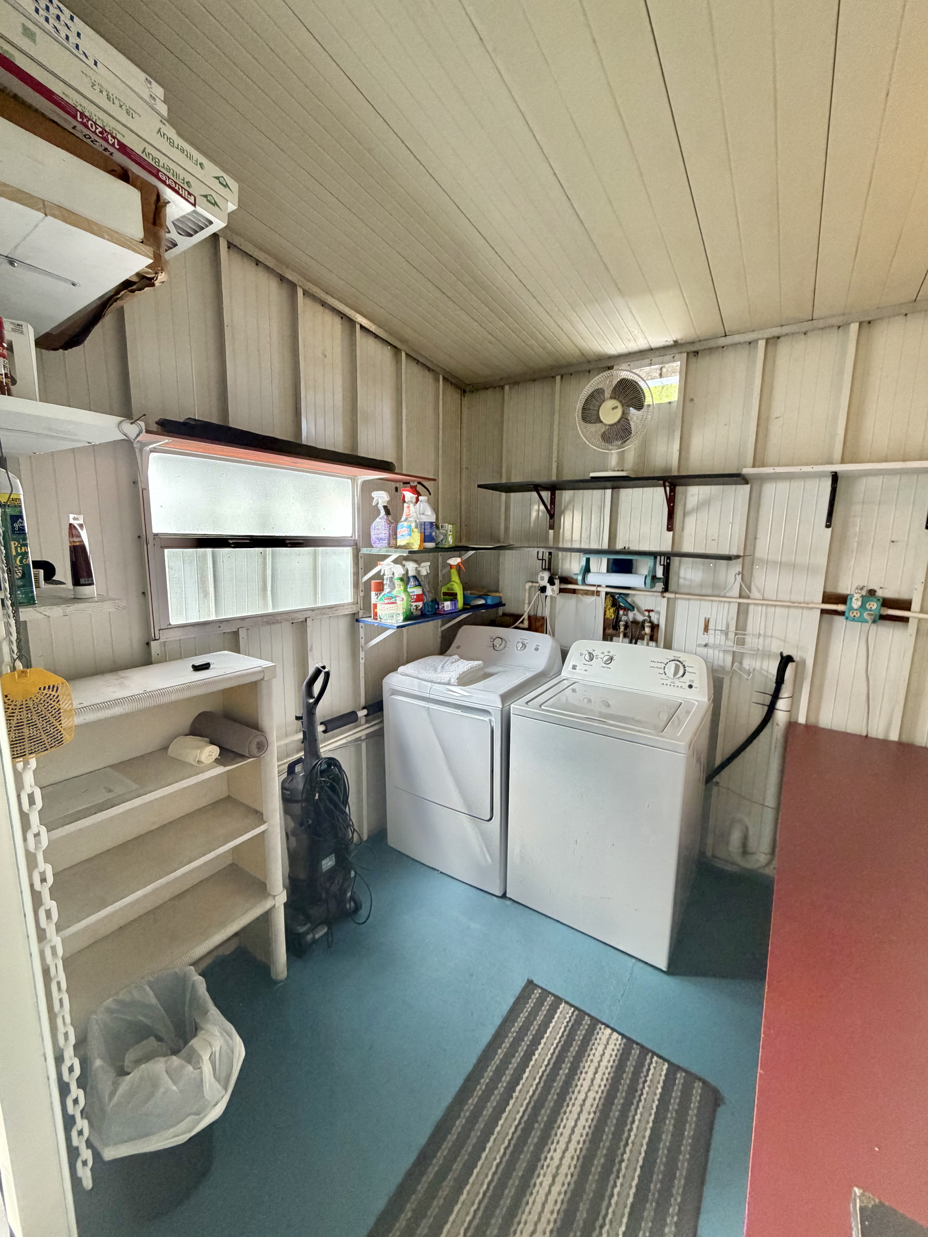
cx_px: 464
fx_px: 500
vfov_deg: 102.1
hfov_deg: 85.7
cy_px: 618
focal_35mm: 14
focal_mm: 2.22
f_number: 2.2
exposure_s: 1/121
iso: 320
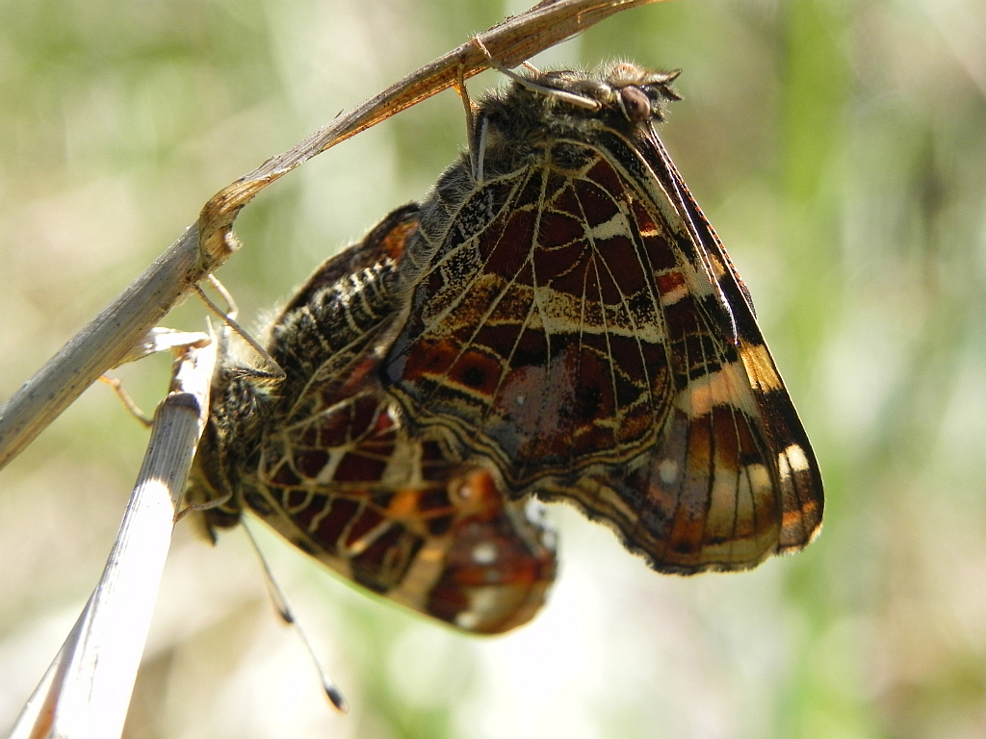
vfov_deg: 14.1
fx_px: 2991
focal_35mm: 105
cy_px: 370
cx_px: 493
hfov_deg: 18.7
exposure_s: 1/466
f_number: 4
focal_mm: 18.8
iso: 160
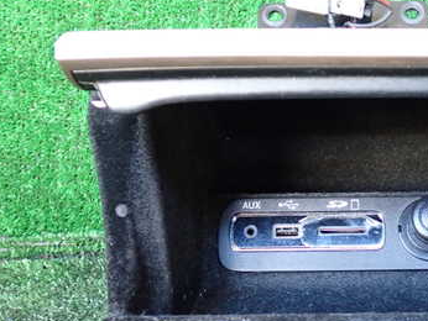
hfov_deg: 35.8
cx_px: 332
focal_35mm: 52
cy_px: 170
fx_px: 643
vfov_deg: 28.1
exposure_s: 1/30
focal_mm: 5.4
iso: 500
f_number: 2.3
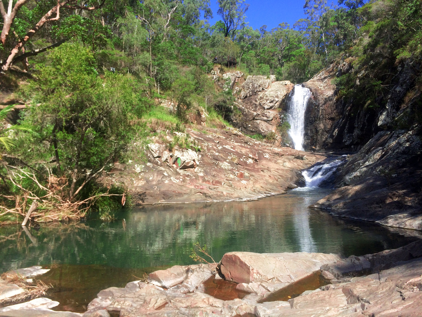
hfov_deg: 61.7
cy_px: 158
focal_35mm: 29
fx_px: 354
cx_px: 211
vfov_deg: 48.2
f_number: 2.2
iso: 32
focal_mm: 4.15
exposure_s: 1/1244
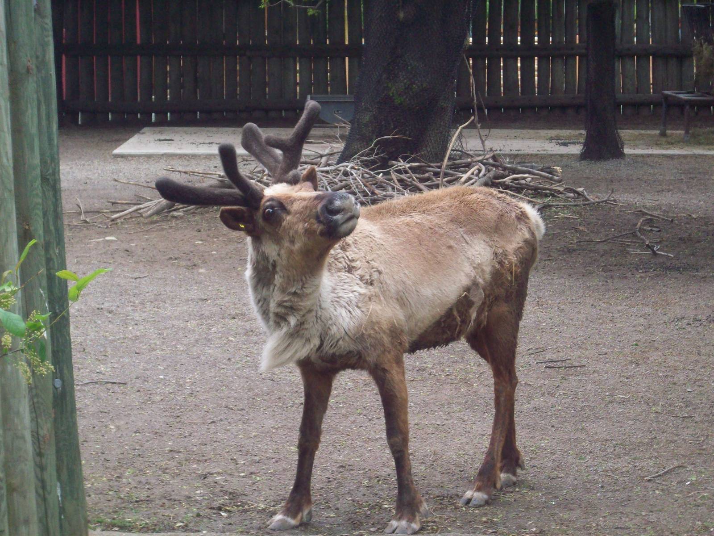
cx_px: 357
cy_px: 268
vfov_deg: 13.3
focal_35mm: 111
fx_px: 2290
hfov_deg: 17.7
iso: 139
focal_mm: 18.6
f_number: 5.2
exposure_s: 1/90.2
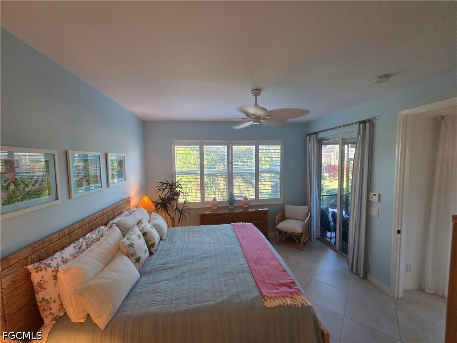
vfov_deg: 89.9
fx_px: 172
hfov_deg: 106.2
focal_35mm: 13
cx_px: 228
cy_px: 172
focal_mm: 2.2
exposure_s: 1/60
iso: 320
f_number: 2.2
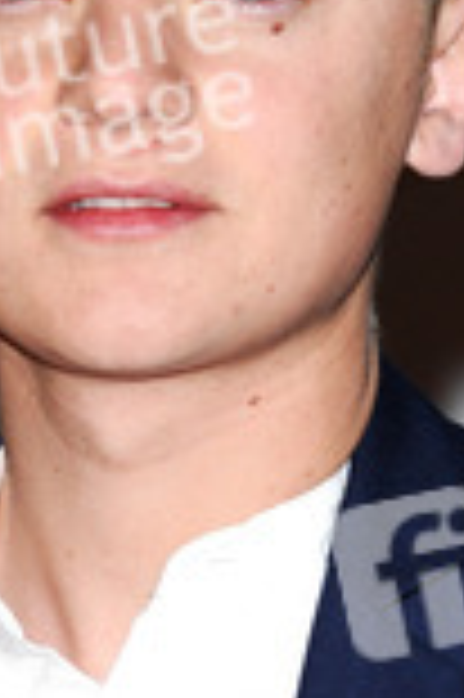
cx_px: 155
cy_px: 329
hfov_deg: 2.1
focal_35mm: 640
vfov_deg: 3.2
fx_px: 12406
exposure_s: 1/250
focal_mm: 165
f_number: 4.5
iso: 200
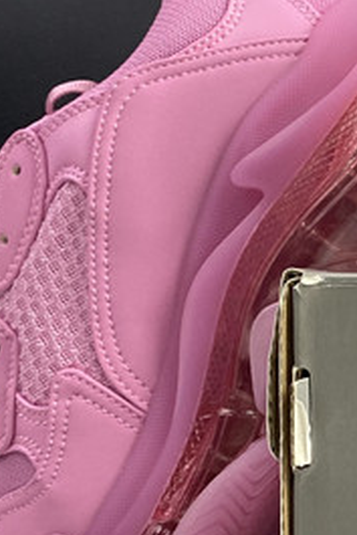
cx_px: 851
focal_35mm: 102
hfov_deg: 11.3
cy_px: 335
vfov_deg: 20.0
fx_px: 1515
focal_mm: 4.25
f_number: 1.8
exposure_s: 1/100
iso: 100
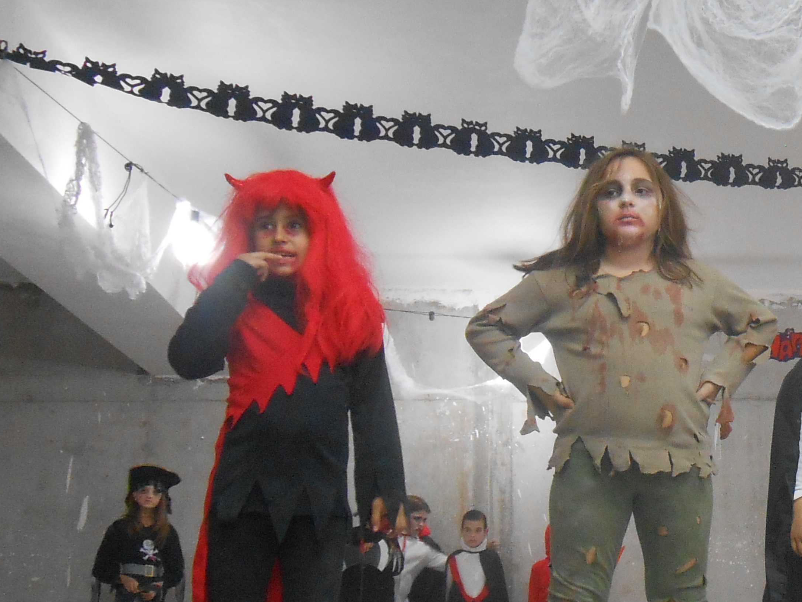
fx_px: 1274
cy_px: 377
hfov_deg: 31.7
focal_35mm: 55
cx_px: 840
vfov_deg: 26.5
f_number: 3.5
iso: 400
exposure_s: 1/30
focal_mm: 4.6
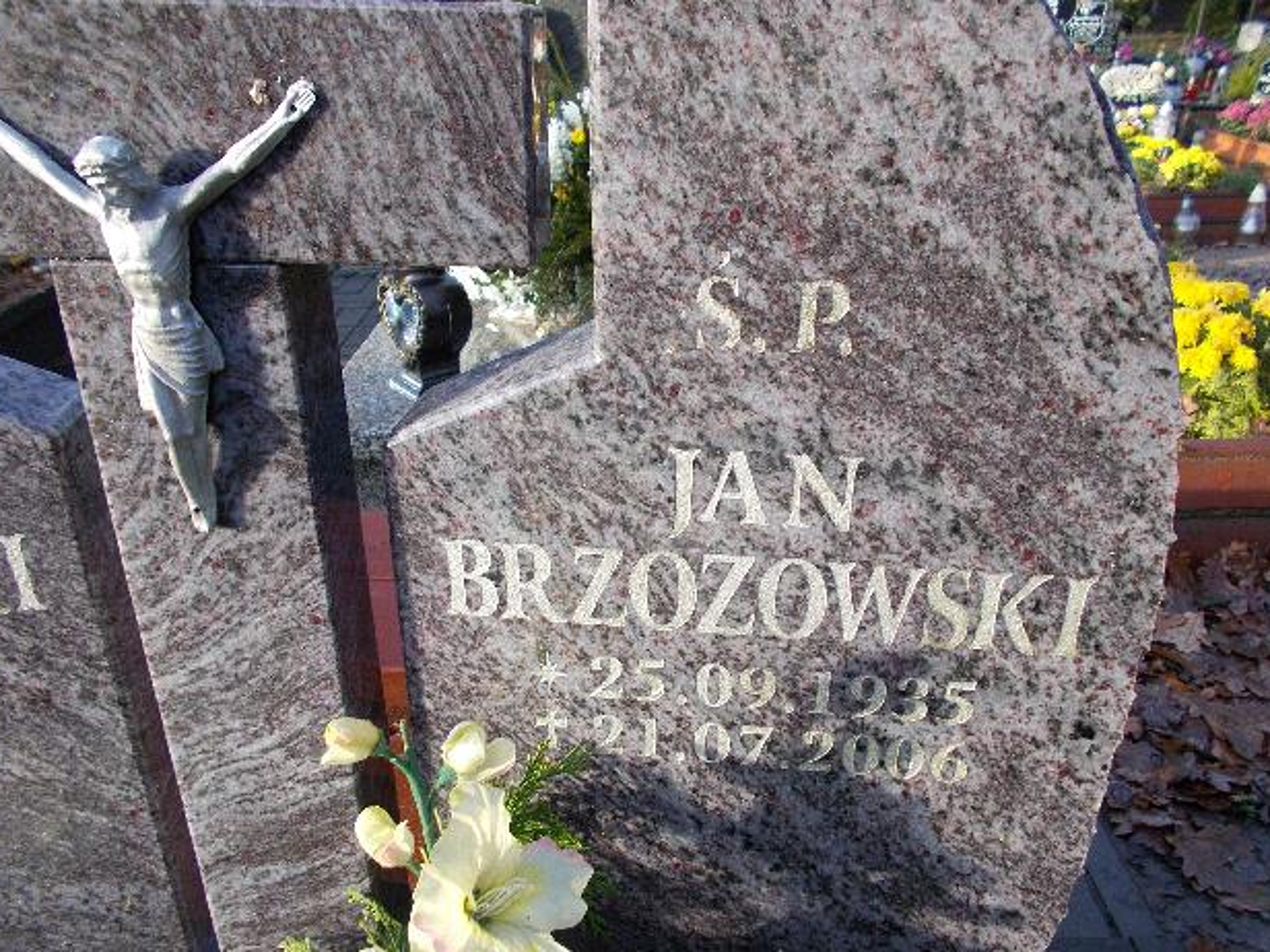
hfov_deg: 65.3
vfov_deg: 51.3
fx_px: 991
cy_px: 492
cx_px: 637
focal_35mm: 27
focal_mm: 4.6
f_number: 3.2
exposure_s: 1/60
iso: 80
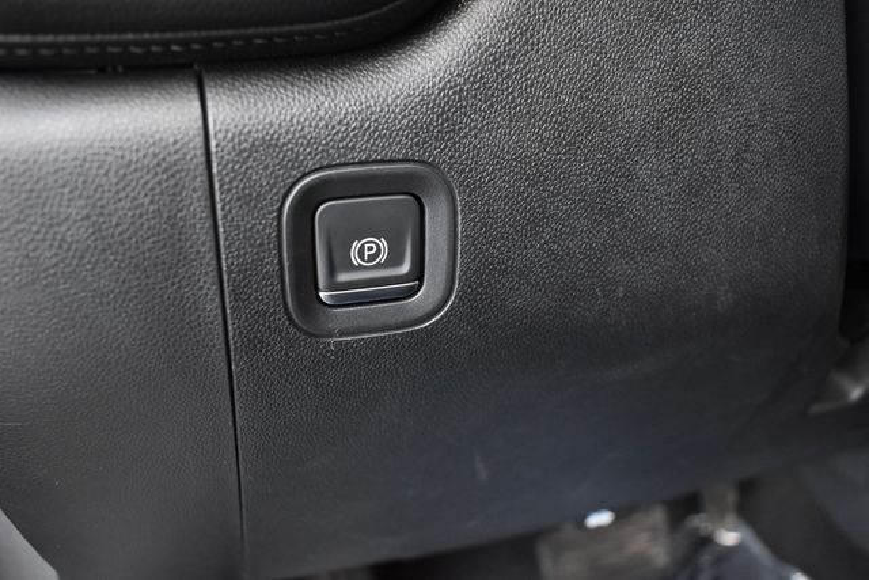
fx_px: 760
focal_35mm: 32
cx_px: 434
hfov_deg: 59.5
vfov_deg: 41.7
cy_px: 290
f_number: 3.8
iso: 1800
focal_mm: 21
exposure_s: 1/125
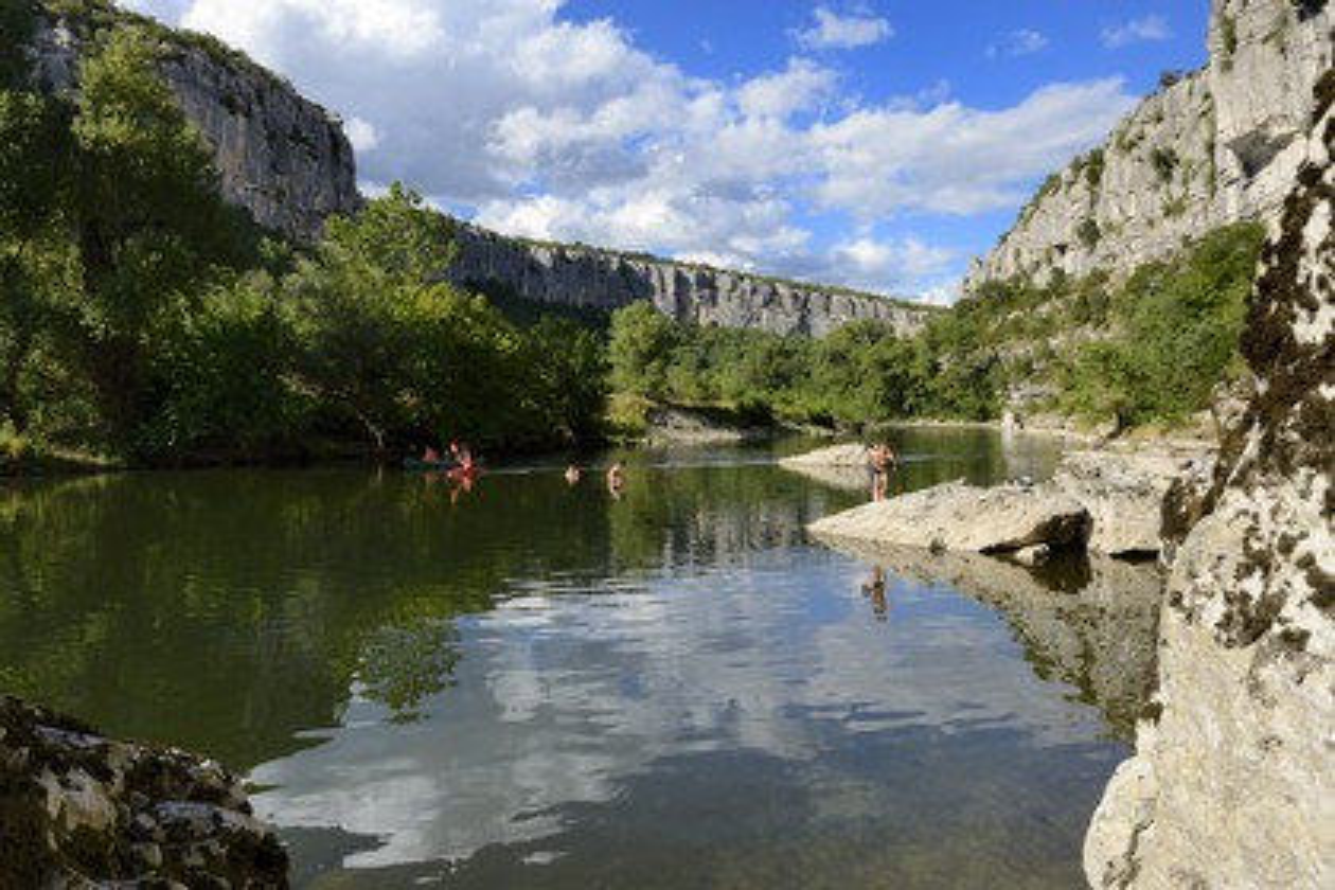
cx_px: 668
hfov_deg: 73.7
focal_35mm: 24
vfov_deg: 53.1
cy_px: 445
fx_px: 890
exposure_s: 1/250
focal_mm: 24
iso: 400
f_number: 13
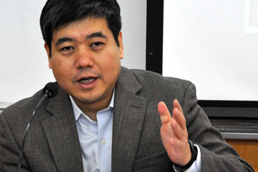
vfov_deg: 5.2
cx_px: 108
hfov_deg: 7.8
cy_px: 123
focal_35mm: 266
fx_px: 1903
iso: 3200
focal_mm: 105
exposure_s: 1/160
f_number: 6.3
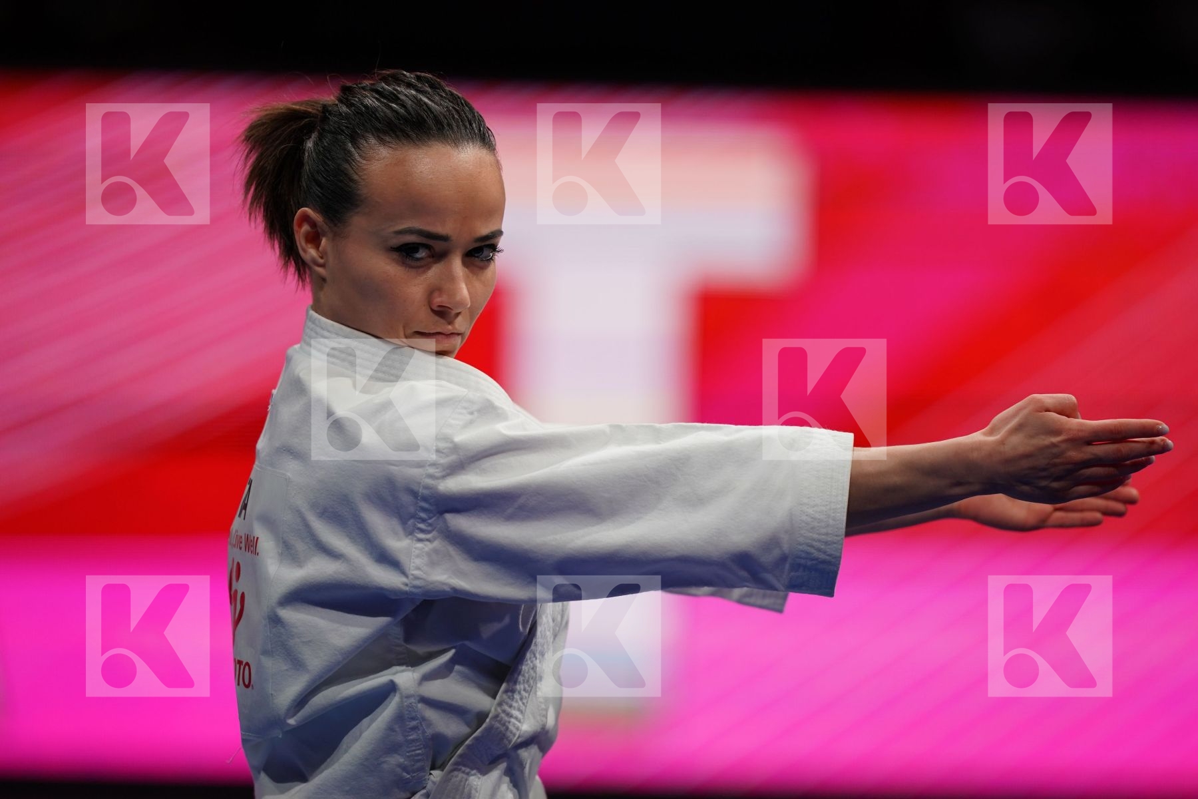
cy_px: 400
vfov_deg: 3.4
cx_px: 599
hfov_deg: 5.2
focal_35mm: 400
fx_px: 13310
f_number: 2.8
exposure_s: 1/500
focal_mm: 400
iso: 640
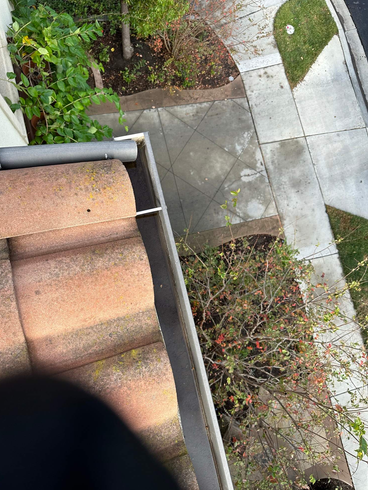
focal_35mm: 25
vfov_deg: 69.4
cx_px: 177
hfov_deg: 54.9
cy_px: 240
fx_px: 354
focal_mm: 6.86
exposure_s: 1/1171
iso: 80
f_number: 1.78
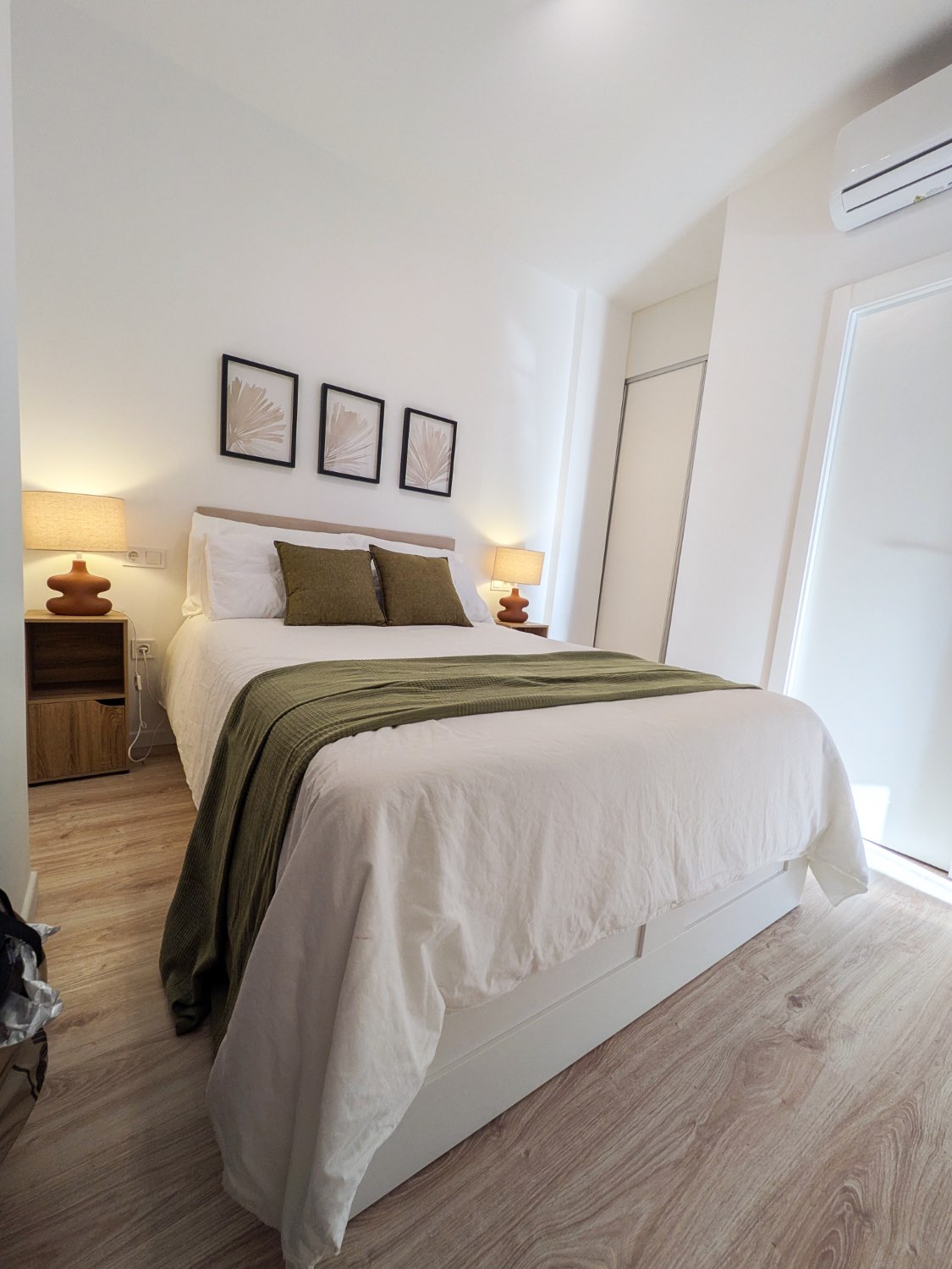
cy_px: 634
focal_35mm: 14
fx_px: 513
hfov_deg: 85.7
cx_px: 476
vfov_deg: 102.1
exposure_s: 1/120
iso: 51
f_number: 2.2
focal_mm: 1.83
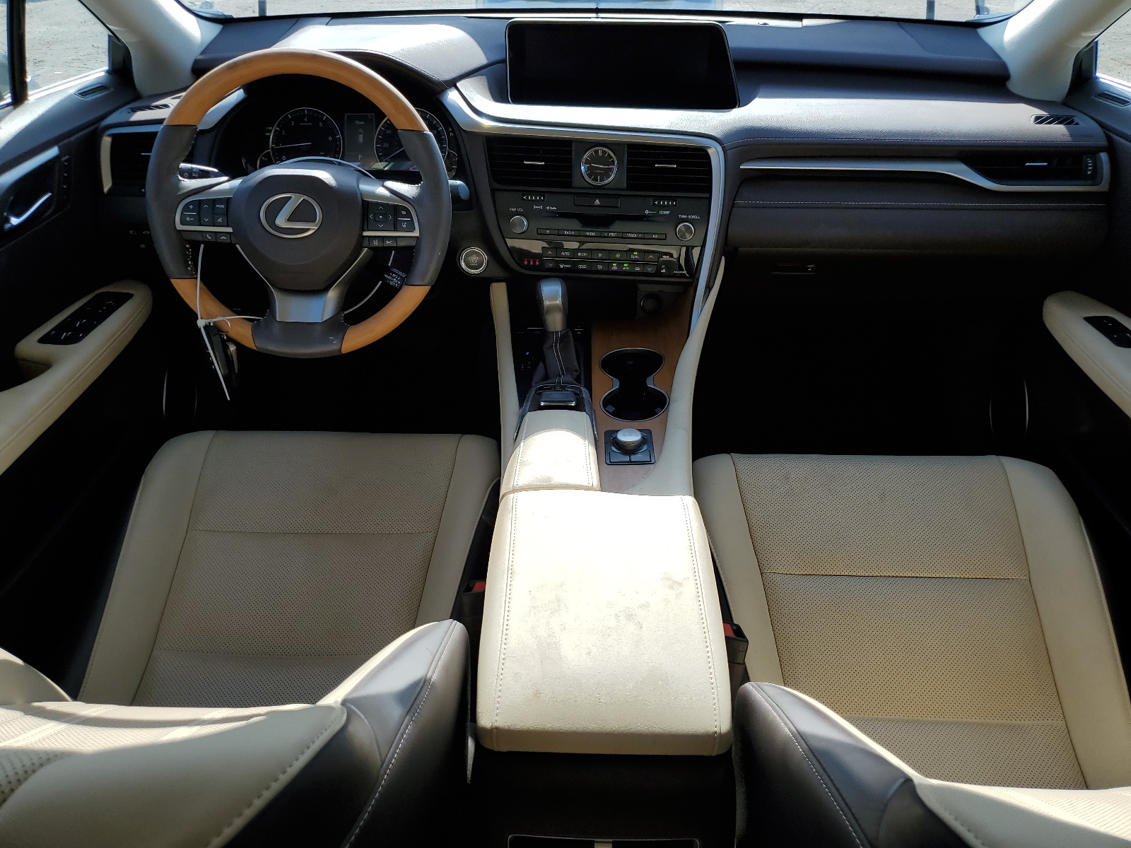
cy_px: 424
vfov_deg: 53.1
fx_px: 849
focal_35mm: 26
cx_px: 566
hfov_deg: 67.3
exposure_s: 1/1250
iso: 50
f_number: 1.5
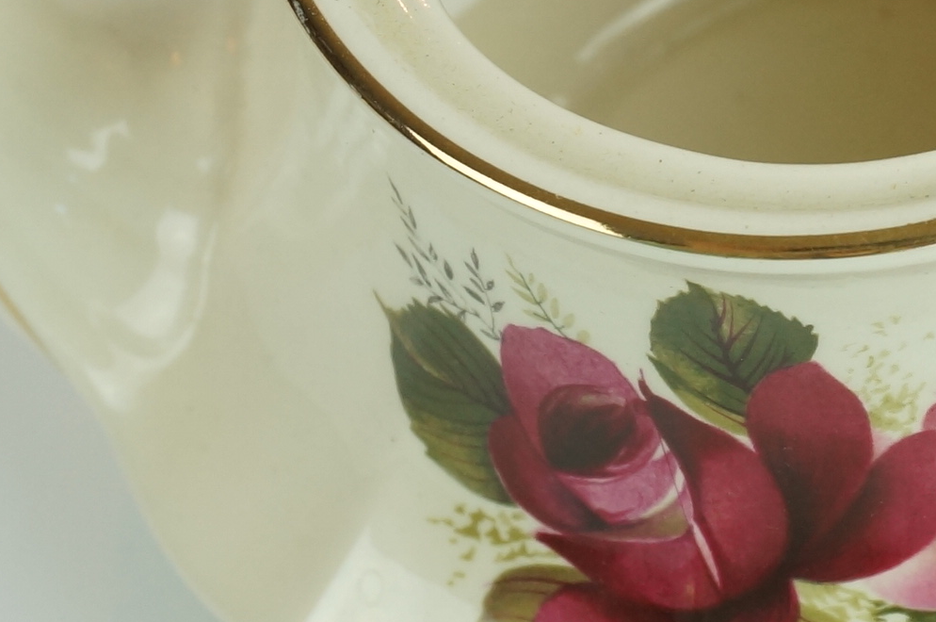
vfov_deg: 11.0
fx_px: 3214
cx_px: 990
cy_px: 318
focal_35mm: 124
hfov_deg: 16.2
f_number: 5.6
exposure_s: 1/100
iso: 400
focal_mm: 23
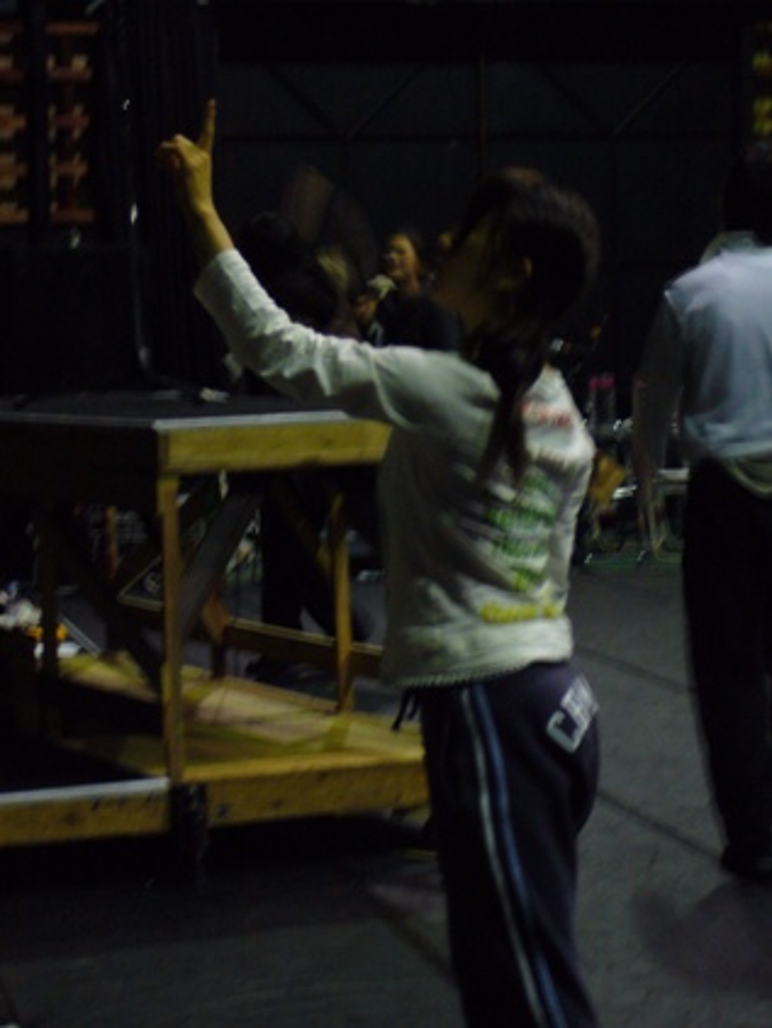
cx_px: 386
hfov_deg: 14.1
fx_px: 3119
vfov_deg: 18.7
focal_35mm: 105
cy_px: 514
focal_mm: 17.4
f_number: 5
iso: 200
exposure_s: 1/8
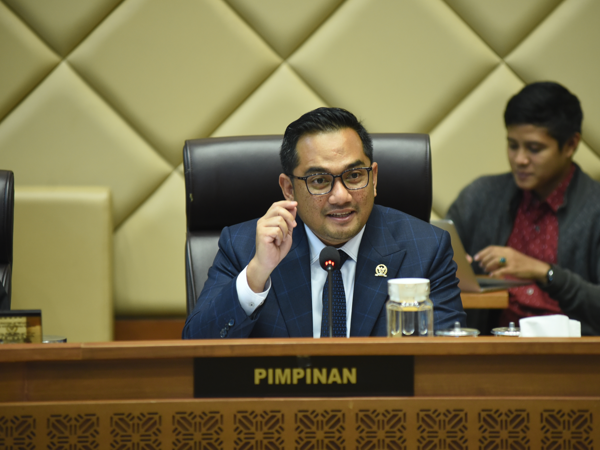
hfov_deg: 9.1
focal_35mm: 217
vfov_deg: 6.8
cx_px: 331
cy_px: 224
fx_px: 3761
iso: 2500
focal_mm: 200
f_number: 3.5
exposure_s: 1/160
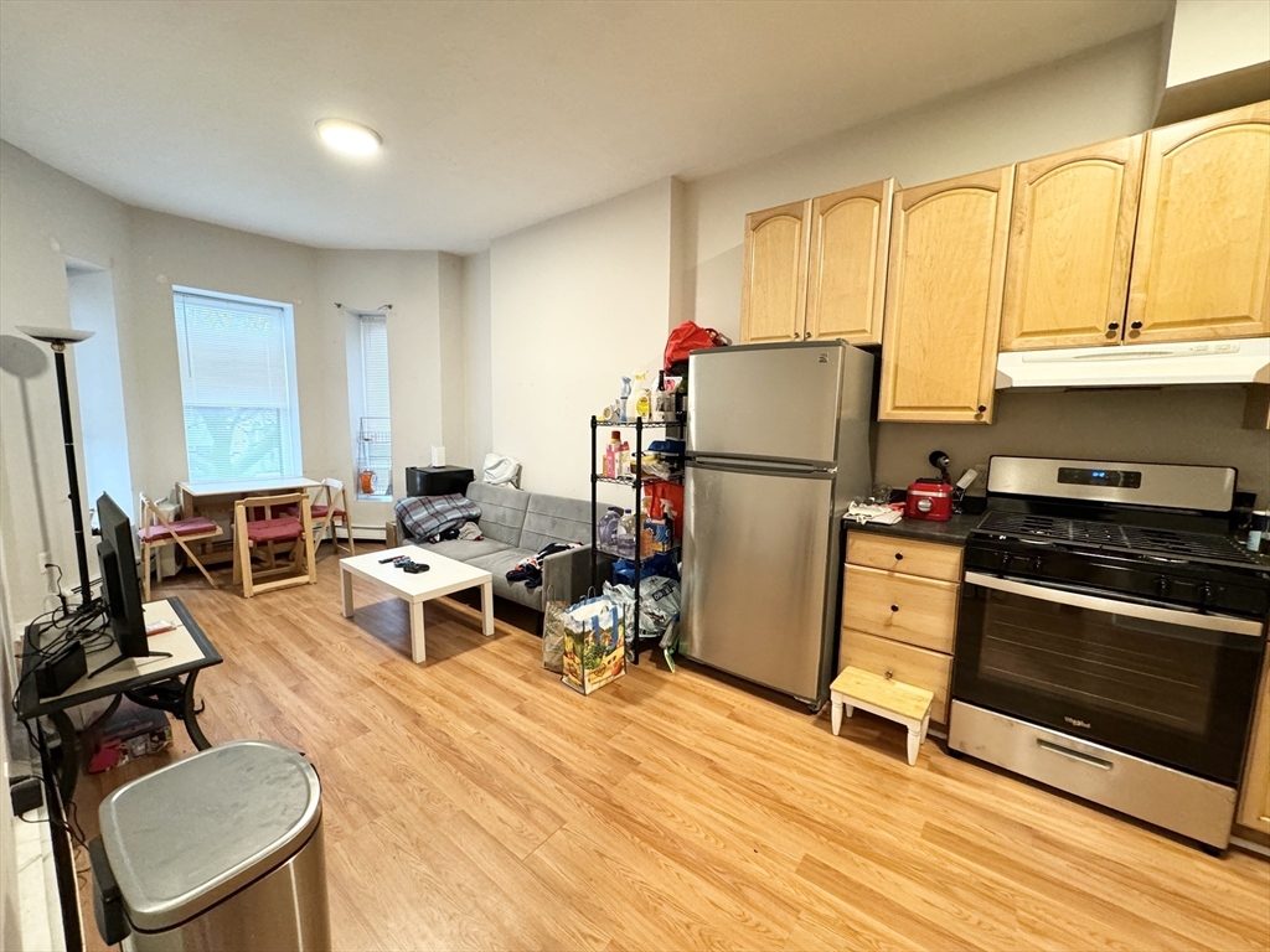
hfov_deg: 102.1
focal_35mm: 14
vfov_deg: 85.7
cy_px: 476
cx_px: 635
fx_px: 514
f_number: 2.2
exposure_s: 1/60
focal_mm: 2.22
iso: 640
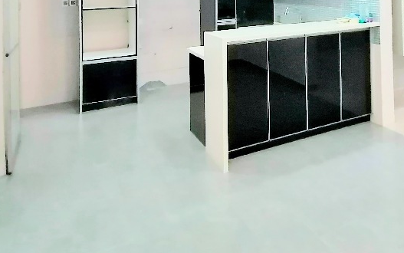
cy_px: -35
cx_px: 303
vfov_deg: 31.6
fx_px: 386
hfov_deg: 52.9
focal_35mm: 35
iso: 250
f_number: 2.4
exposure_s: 1/33.3
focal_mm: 1.78
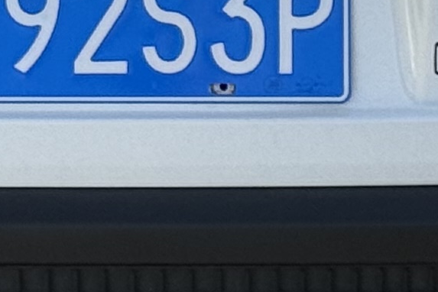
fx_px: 4270
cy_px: -212
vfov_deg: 3.9
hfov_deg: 5.9
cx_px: 56
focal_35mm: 351
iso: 80
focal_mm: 6.76
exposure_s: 1/2865
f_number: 1.78
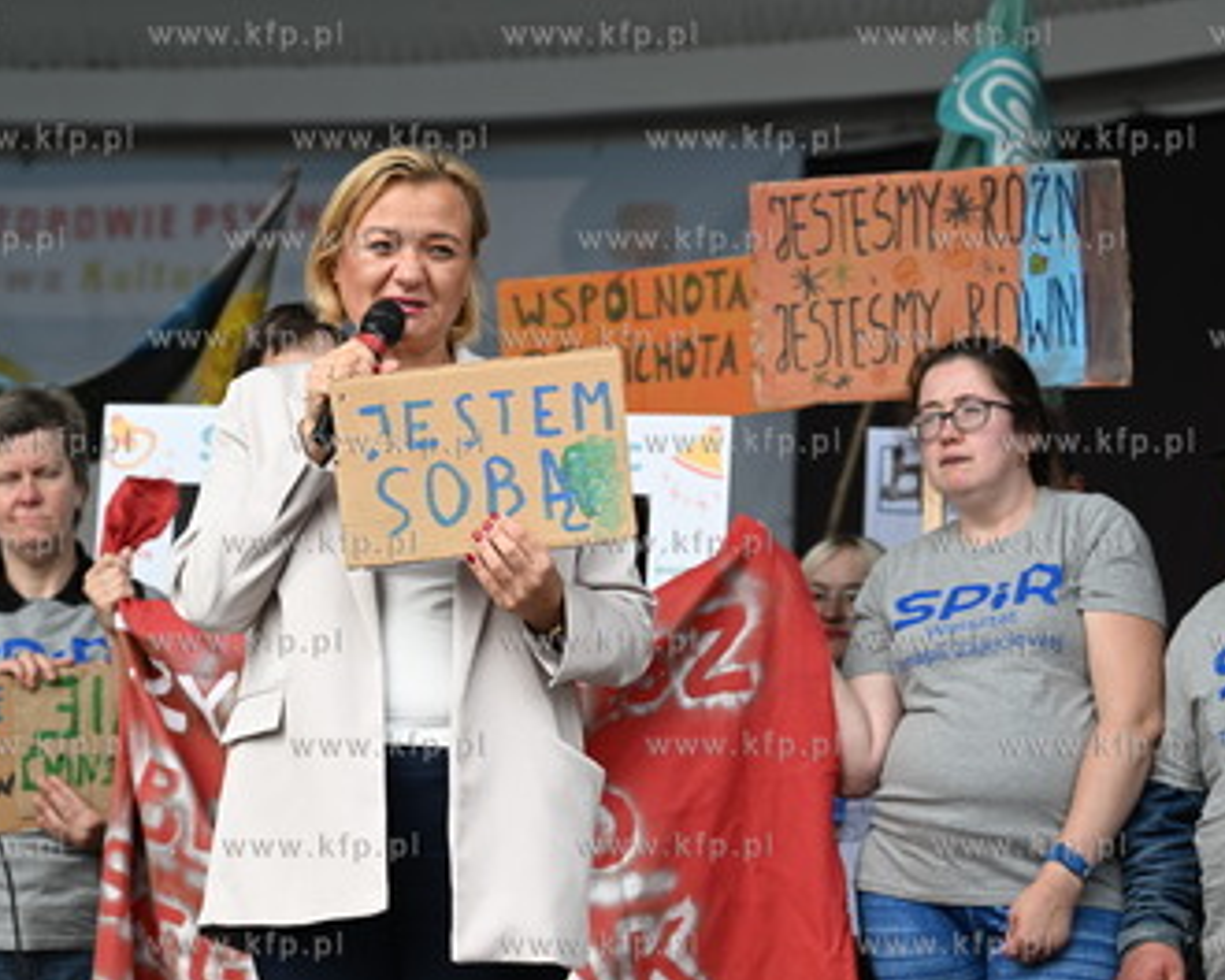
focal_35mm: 182
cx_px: 520
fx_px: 6598
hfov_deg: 10.6
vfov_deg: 8.5
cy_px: 492
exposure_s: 1/400
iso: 250
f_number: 5.6
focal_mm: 160
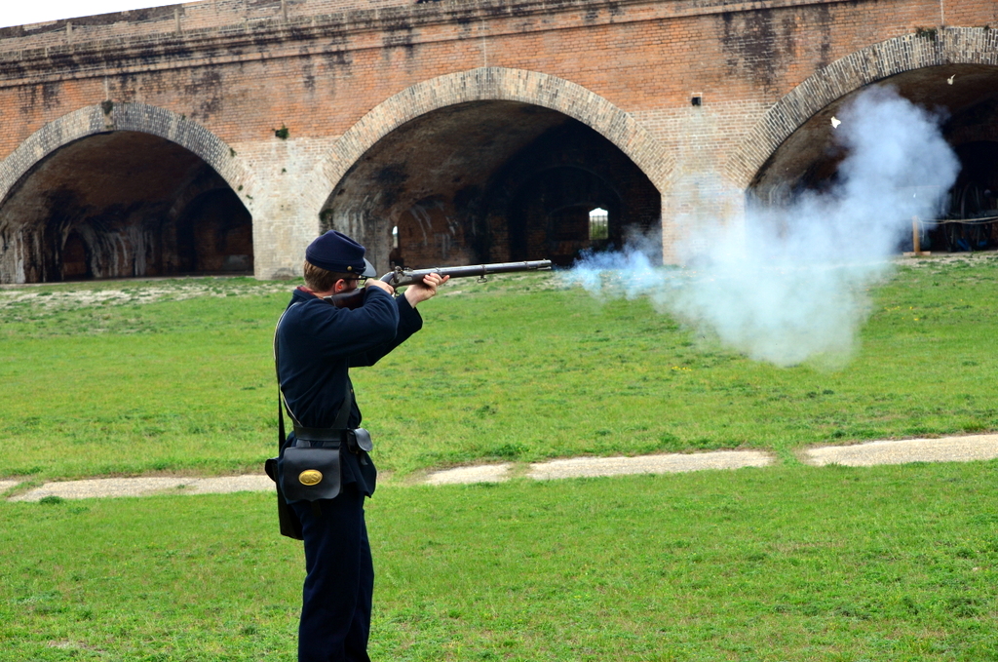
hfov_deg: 24.7
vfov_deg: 16.5
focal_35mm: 82
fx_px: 2283
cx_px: 499
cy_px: 331
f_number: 7.1
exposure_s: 1/320
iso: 400
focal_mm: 55
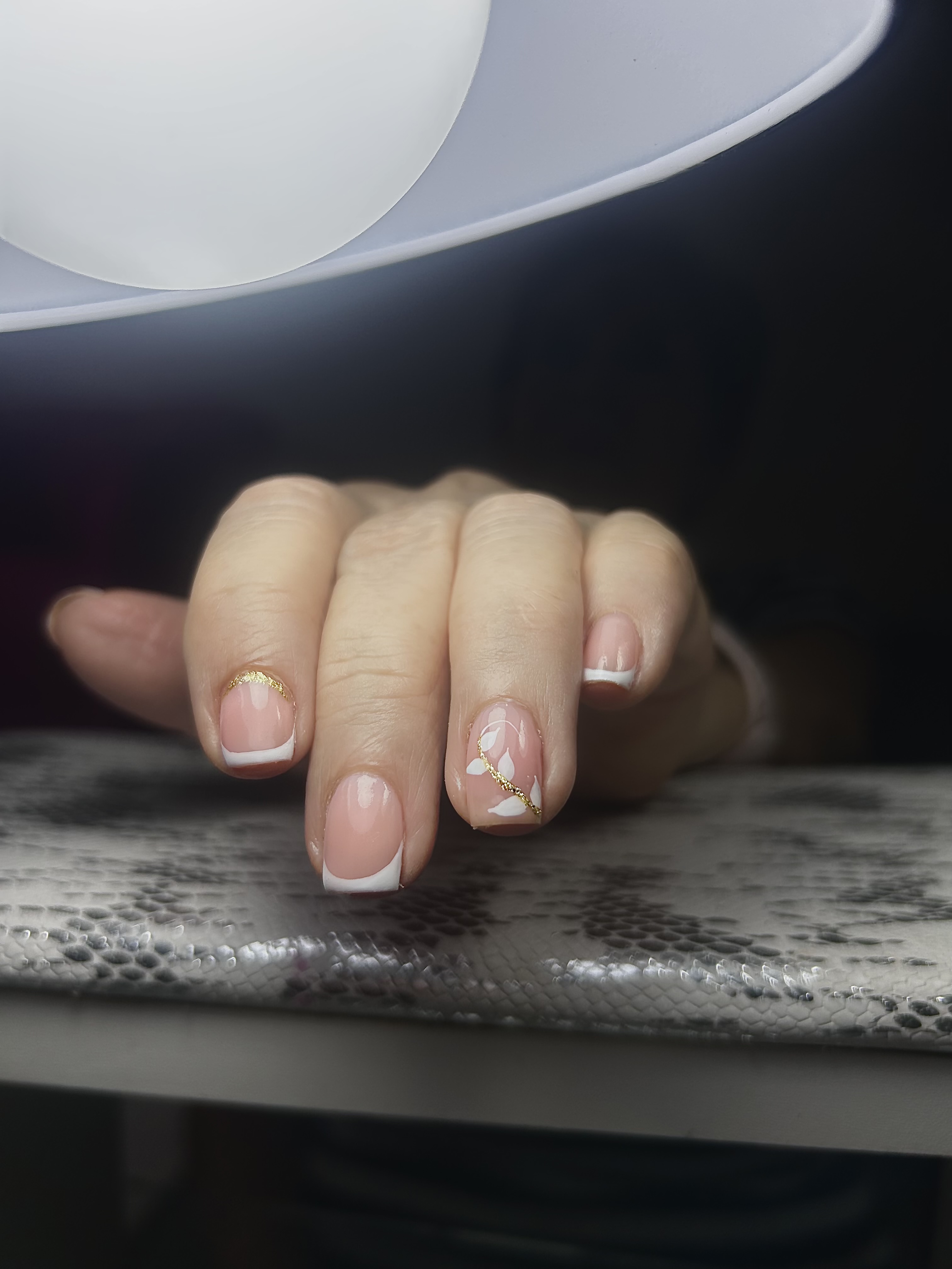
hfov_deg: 53.1
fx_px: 953
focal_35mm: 26
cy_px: 634
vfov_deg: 67.3
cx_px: 476
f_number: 1.5
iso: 50
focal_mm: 5.7
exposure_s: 1/3077
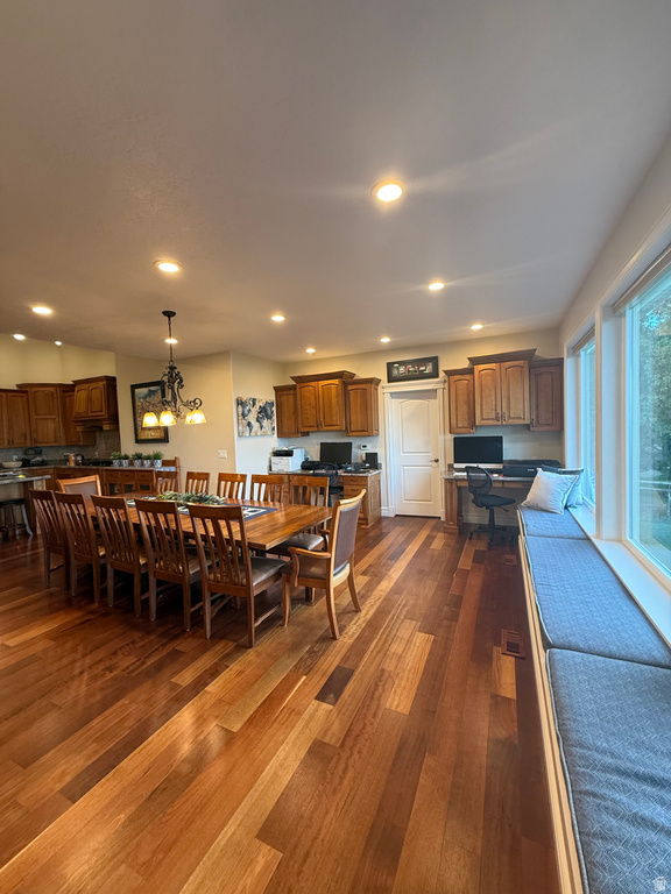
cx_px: 336
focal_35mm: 14
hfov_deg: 85.7
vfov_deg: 102.1
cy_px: 447
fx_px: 362
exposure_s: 1/60
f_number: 2.2
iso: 200
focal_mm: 2.22
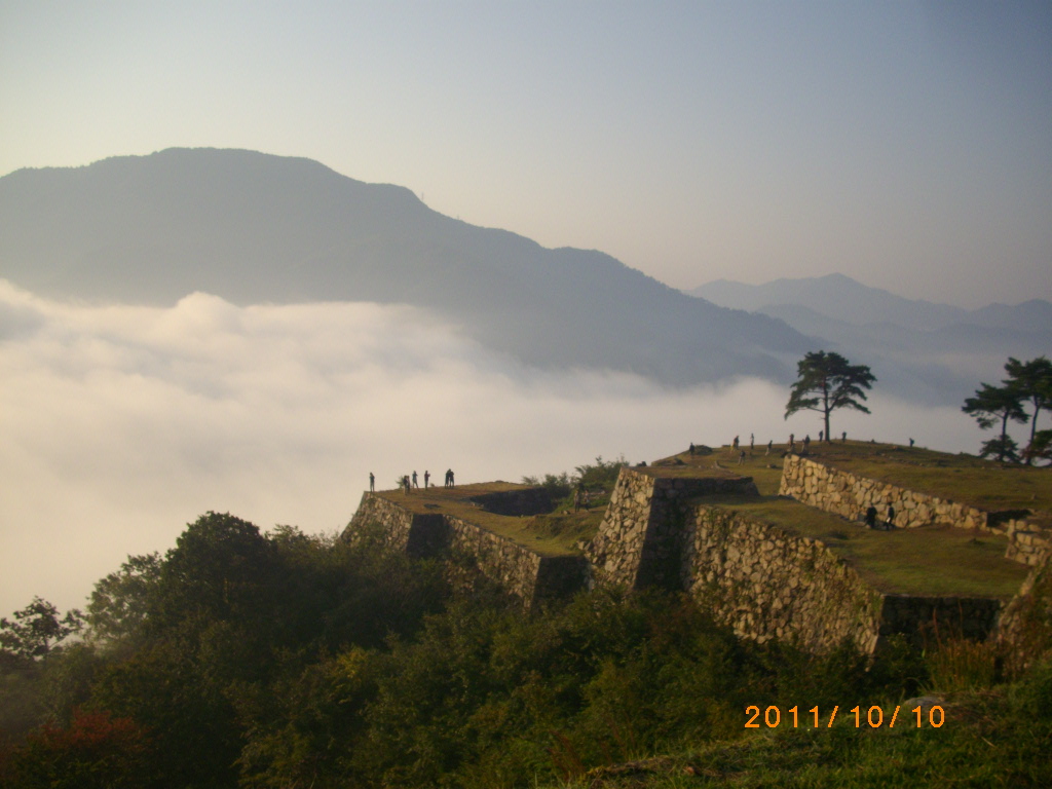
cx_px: 526
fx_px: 1124
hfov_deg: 50.1
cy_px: 394
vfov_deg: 38.7
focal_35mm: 37
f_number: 5.6
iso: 100
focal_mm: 6.2
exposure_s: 1/400
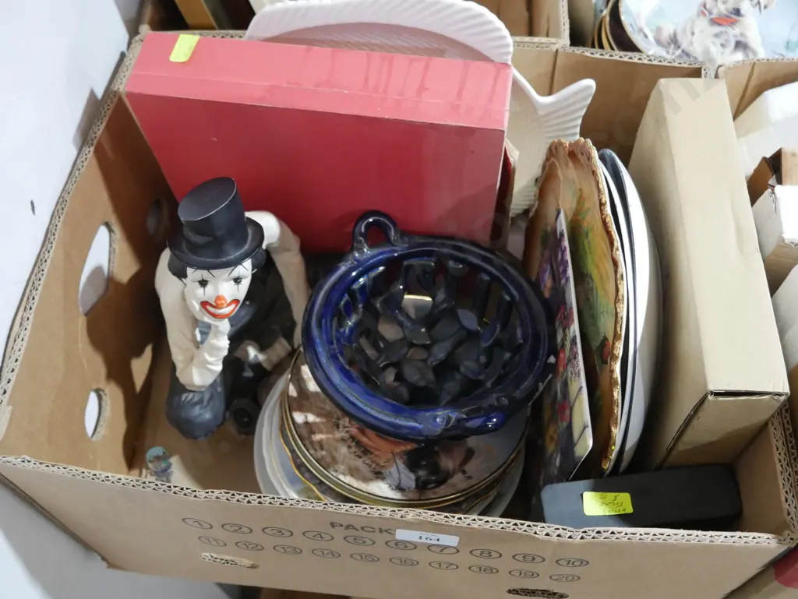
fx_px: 784
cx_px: 399
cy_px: 300
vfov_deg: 41.8
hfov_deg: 53.9
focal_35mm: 34
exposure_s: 1/60
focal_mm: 17
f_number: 4
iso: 2500
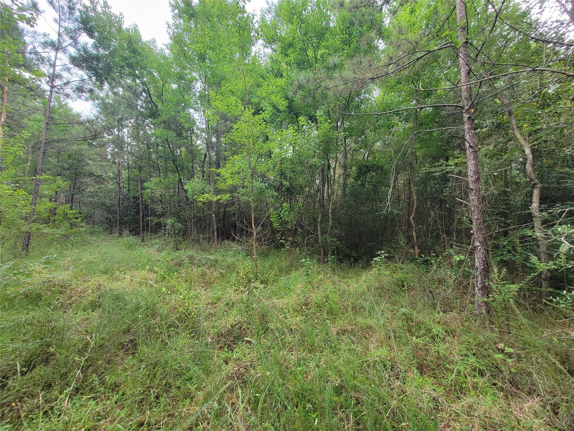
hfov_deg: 106.2
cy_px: 216
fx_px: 216
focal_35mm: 13
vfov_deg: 89.9
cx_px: 287
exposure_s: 1/120
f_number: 2.2
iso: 64
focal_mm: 2.2
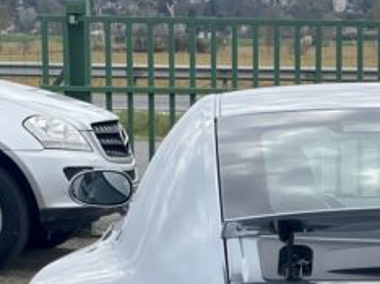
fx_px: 1952
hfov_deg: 10.9
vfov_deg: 8.2
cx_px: 437
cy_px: 339
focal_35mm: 178
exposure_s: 1/1115
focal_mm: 6
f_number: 2
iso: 32
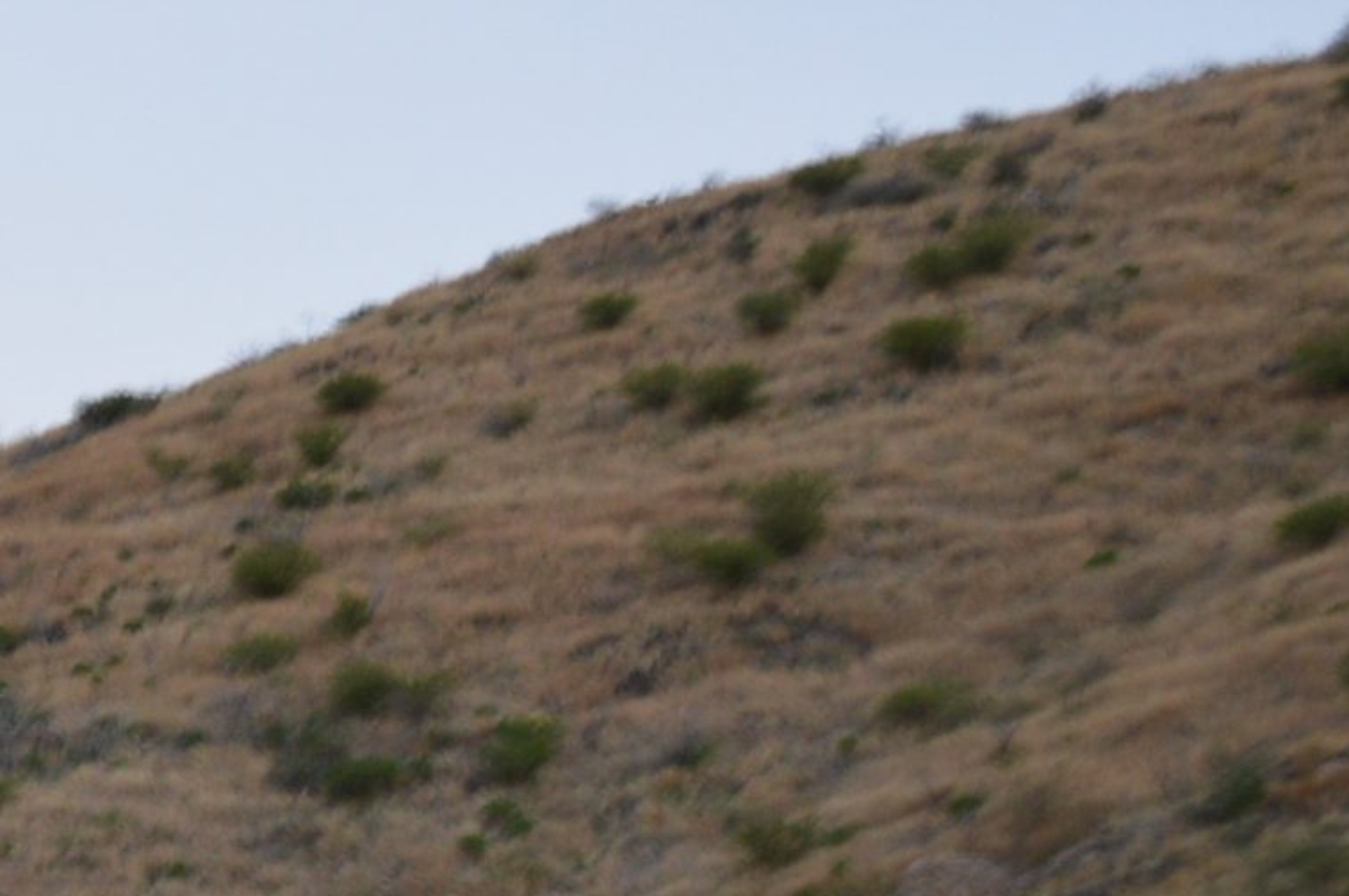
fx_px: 5353
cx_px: -955
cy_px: 638
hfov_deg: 13.2
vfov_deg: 9.6
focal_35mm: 143
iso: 400
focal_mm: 24
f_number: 4
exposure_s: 1/80
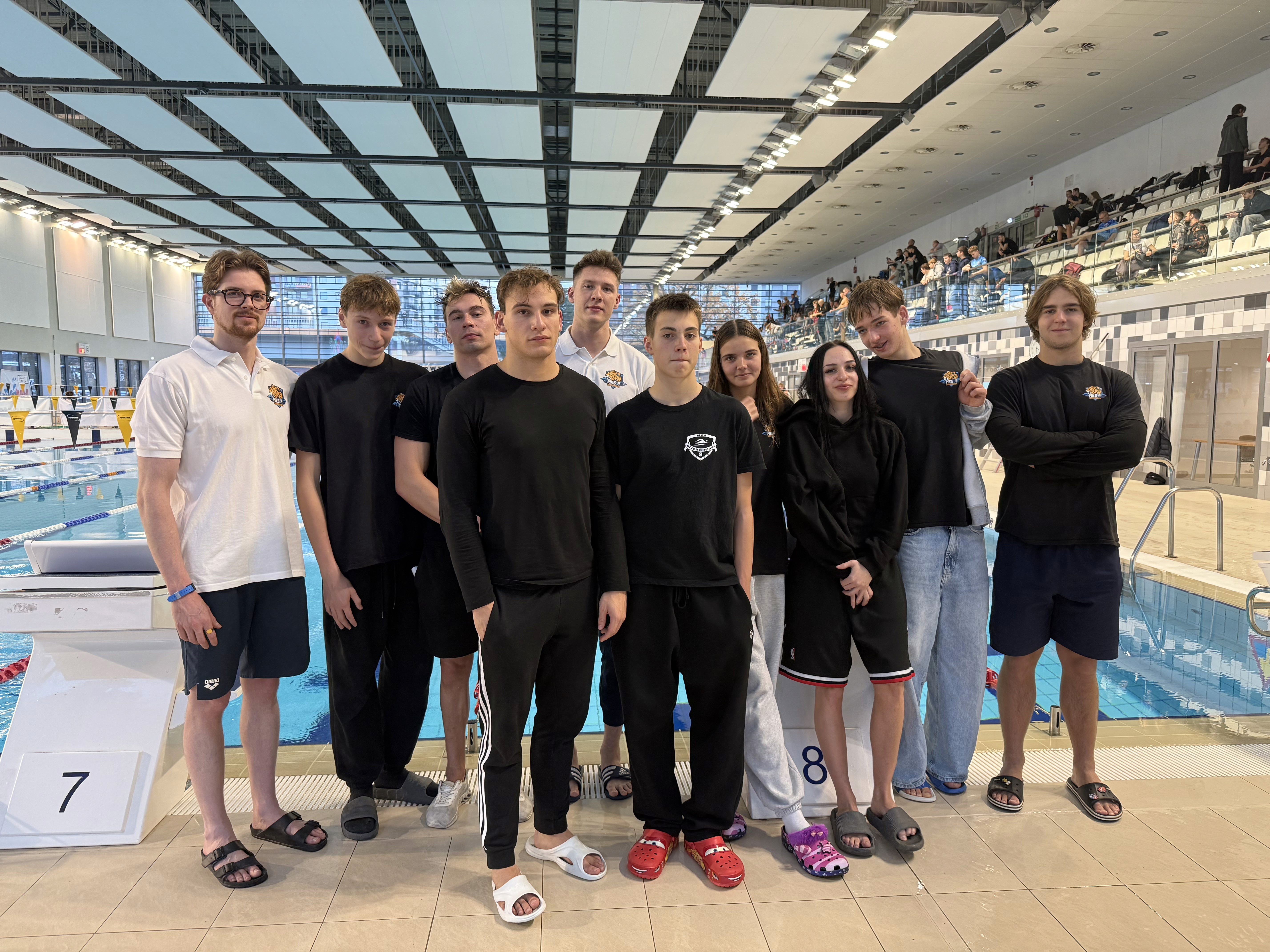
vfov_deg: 56.8
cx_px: 635
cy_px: 476
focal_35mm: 24
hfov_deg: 71.6
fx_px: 881
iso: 200
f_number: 1.78
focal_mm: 6.76
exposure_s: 1/100
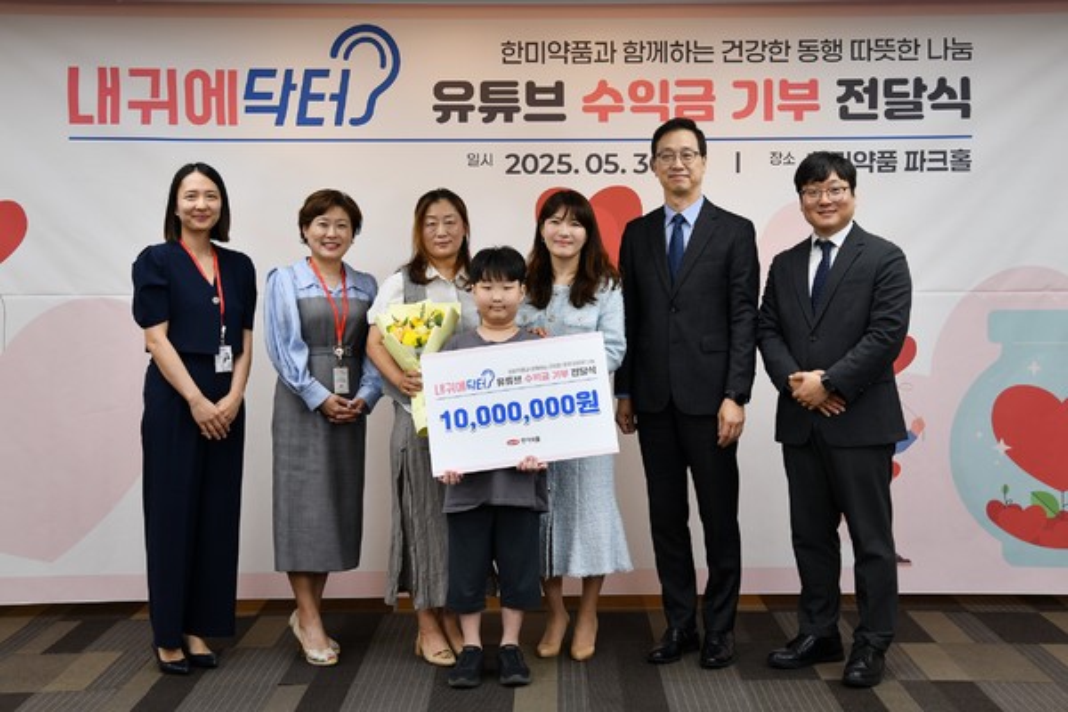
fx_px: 1246
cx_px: 534
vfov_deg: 31.9
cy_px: 356
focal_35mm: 42
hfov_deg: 46.4
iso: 180
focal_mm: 42
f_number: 4.2
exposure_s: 1/50
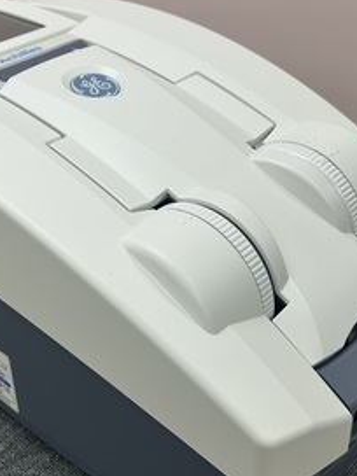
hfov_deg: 28.4
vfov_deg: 37.5
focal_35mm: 51
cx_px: 130
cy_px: 219
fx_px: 701
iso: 40
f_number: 1.5
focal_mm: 5.7
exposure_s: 1/247
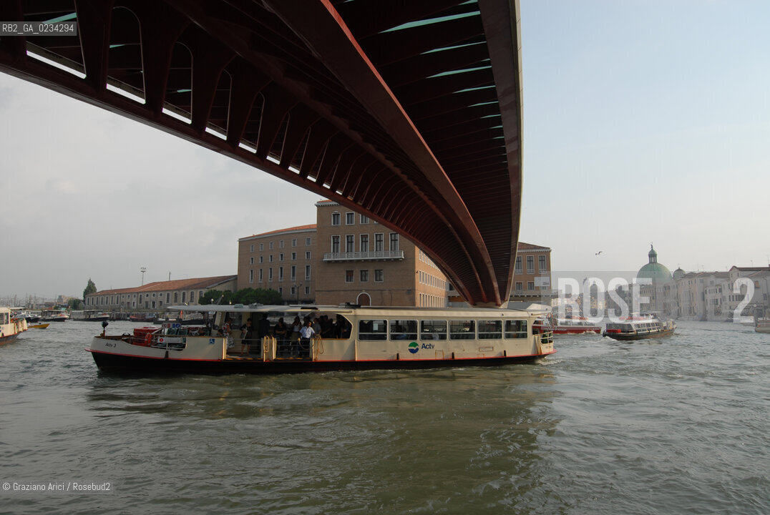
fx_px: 450
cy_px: 258
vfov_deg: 59.6
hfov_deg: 81.1
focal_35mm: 21
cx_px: 385
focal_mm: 14
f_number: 5.6
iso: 100
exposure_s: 1/500
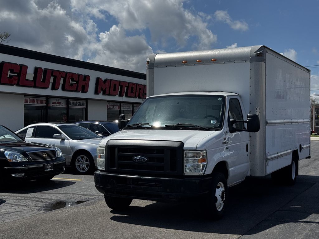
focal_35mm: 48
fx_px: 442
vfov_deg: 30.3
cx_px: 160
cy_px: 120
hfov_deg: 39.7
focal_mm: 6.76
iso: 64
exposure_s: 1/7937
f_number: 1.78
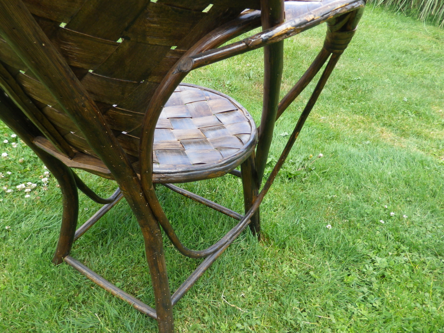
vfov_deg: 54.9
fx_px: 321
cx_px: 222
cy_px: 166
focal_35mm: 25
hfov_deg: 69.4
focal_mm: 4.5
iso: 80
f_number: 3.5
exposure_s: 1/100
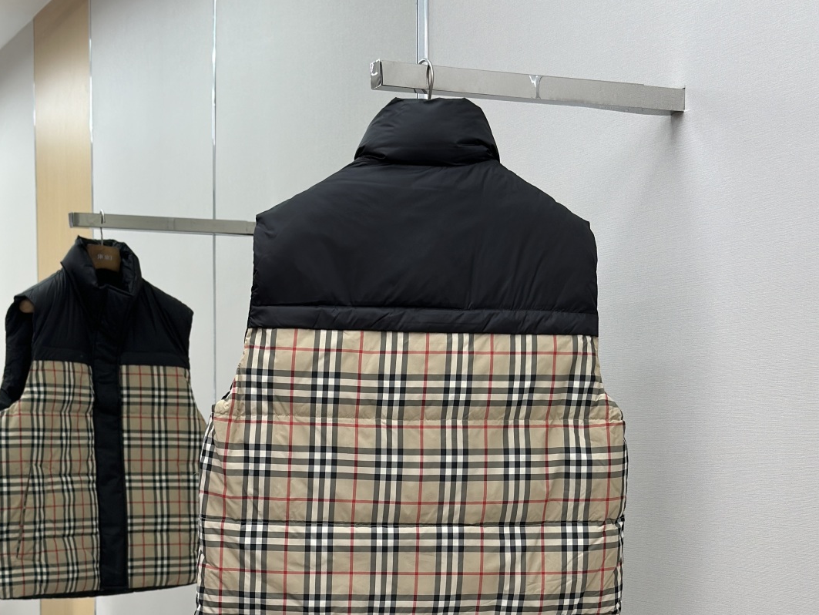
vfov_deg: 22.2
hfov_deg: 29.8
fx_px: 1538
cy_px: 517
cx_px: 410
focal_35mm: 65
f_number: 1.78
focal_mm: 6.86
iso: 80
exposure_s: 1/264
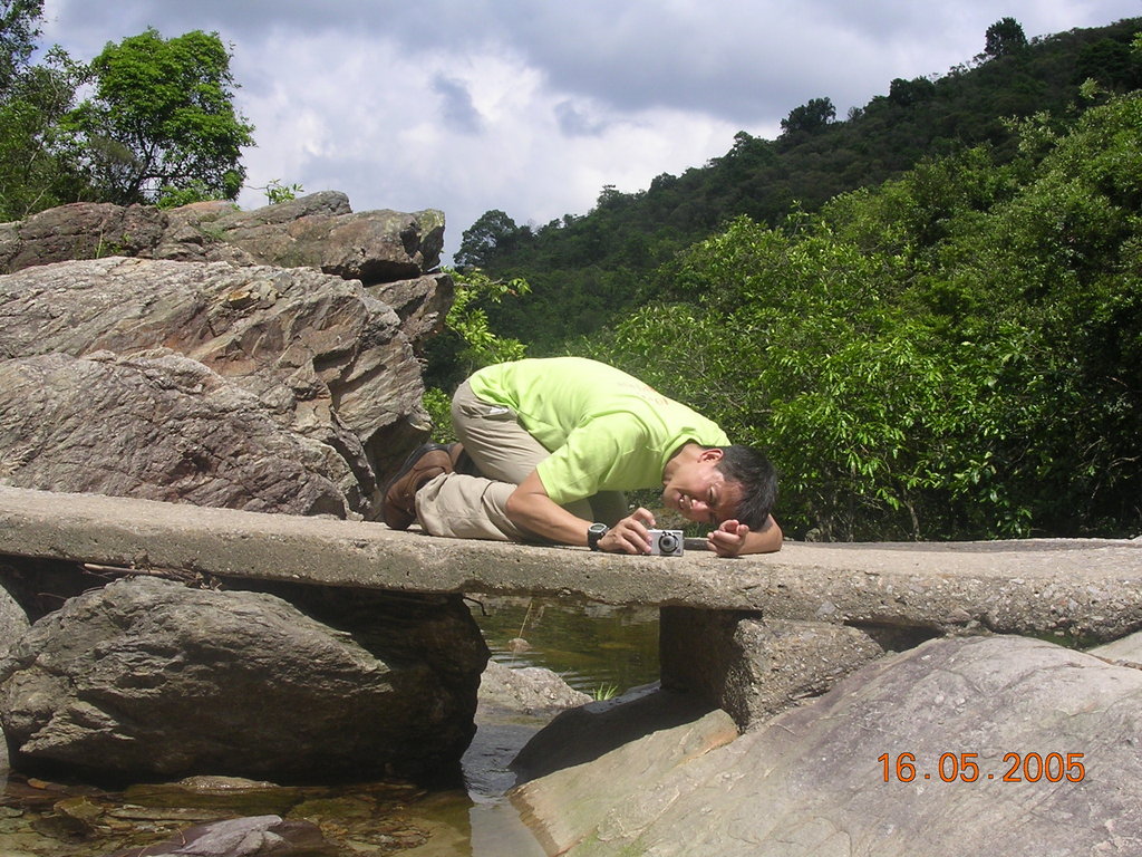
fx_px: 1617
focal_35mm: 49
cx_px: 571
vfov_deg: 29.7
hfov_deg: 38.9
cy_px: 428
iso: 100
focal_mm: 7.5
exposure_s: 1/303
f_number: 6.2
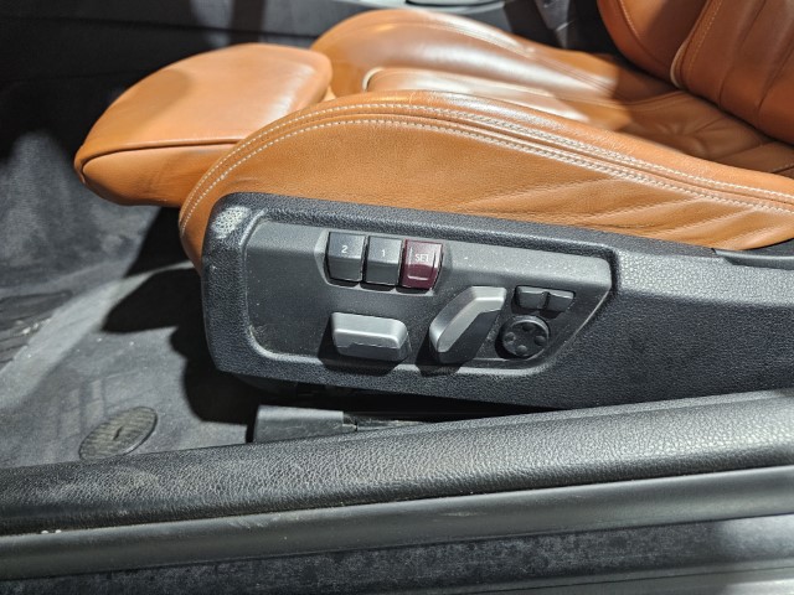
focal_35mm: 23
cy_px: 298
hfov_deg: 73.9
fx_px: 528
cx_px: 397
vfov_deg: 58.9
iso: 640
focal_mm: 6.3
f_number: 1.7
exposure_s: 1/50
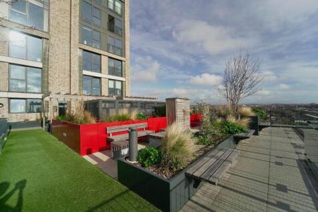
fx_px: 124
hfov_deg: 104.3
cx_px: 159
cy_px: 106
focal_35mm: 14
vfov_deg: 81.2
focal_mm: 14
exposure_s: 1/1000
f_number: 8
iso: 200
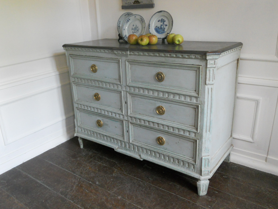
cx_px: 139
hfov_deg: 56.8
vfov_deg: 44.2
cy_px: 104
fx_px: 257
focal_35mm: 32
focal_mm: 5.8
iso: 400
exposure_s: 1/13
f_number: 3.5
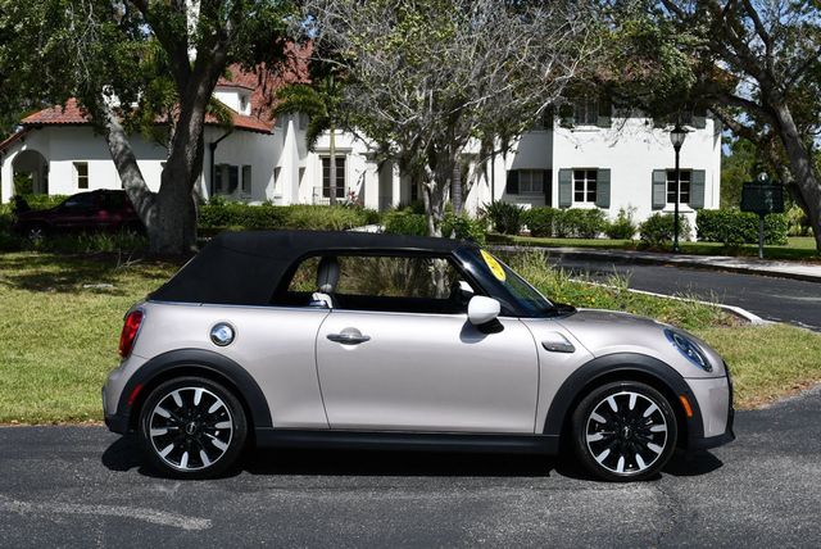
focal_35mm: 56
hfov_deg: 35.6
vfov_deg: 24.2
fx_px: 1278
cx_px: 410
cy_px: 274
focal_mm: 28
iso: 100
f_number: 9
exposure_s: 1/320
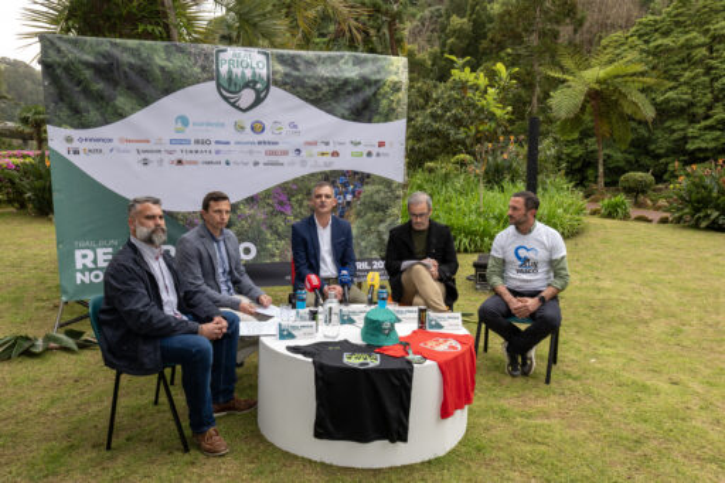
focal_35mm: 26
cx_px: 362
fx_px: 523
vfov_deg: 49.5
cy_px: 242
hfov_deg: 69.4
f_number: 7.1
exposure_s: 1/200
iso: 400
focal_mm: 26
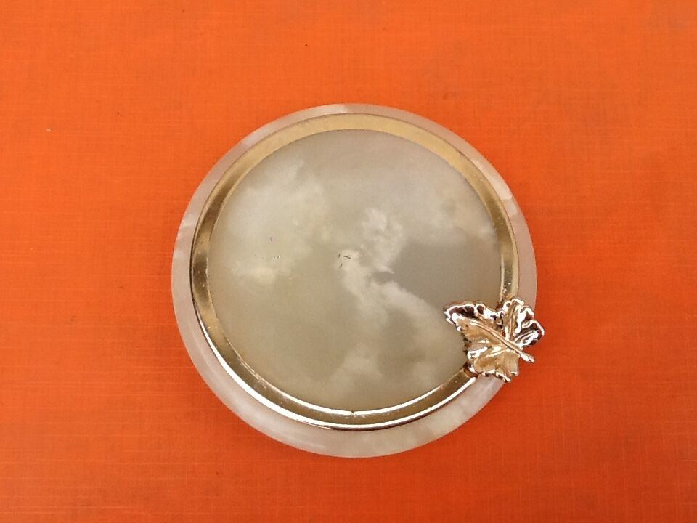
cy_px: 262
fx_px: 886
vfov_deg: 32.9
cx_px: 348
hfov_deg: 42.9
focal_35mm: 44
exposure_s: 1/637
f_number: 2.4
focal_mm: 2.03
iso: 40
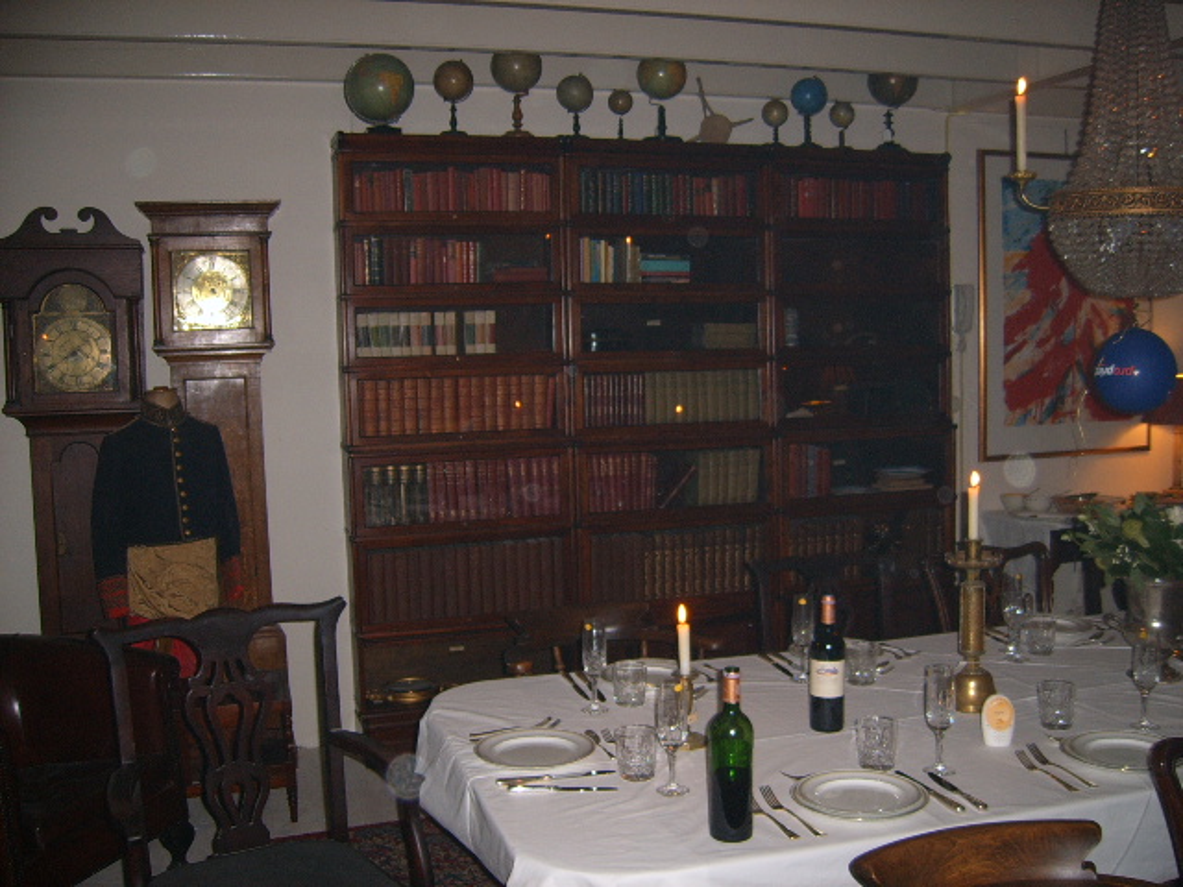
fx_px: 1196
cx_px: 592
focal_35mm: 35
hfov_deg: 52.6
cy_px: 444
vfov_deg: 40.7
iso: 100
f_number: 2.8
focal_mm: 5.8
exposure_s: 1/30
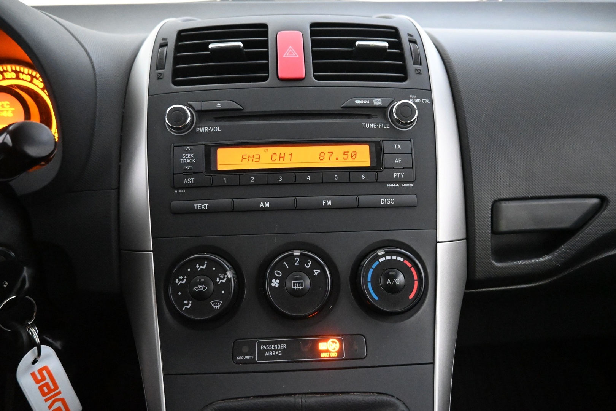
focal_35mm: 24
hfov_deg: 73.7
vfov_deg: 53.1
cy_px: 206
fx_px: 411
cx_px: 308
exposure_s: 1/60
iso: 11400
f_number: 3.5
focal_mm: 16
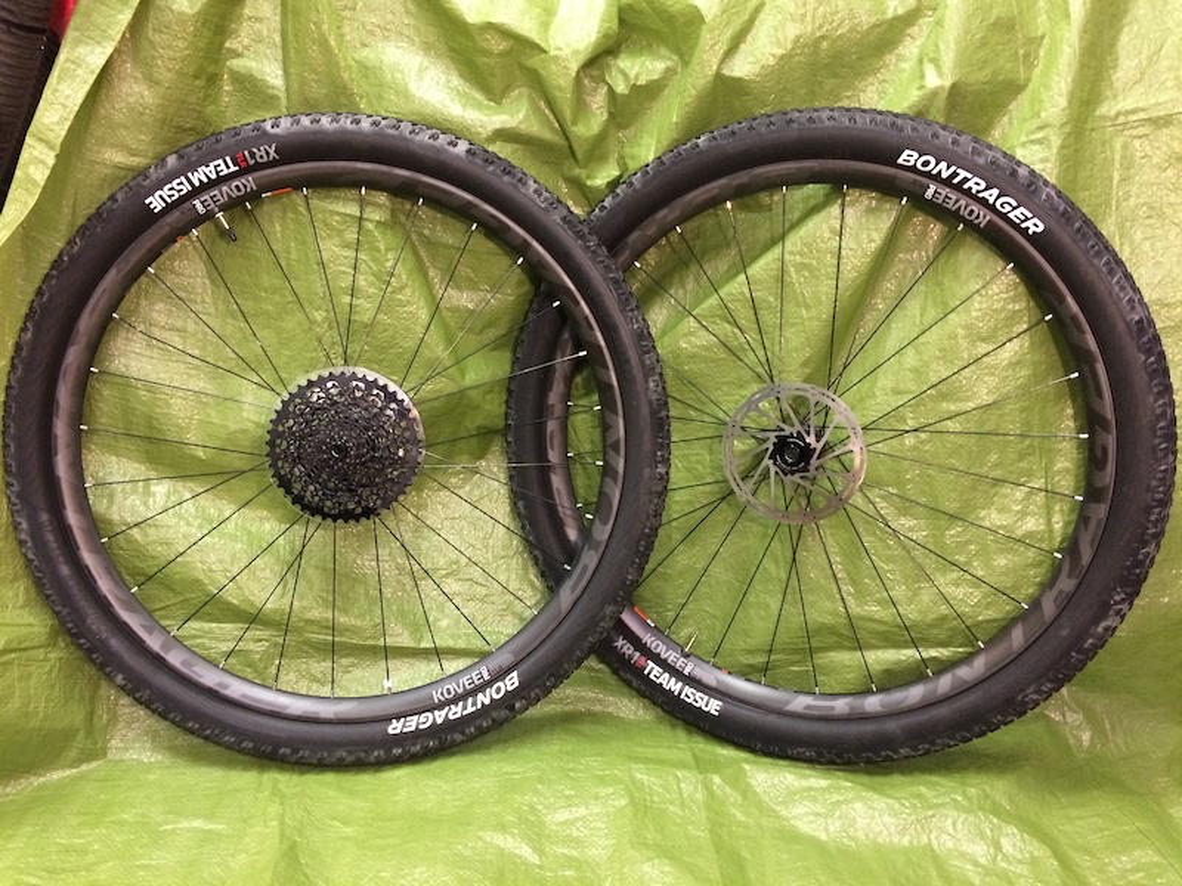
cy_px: 443
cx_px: 591
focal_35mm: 29
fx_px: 990
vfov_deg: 48.2
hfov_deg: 61.7
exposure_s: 1/30
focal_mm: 4.15
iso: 200
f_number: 2.2
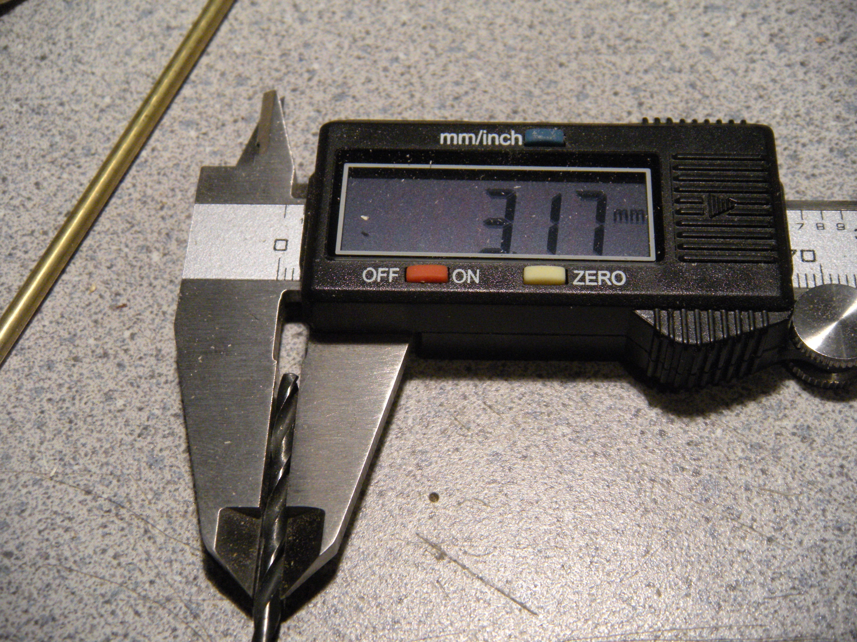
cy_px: 321
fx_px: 1362
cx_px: 428
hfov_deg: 34.9
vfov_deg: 26.6
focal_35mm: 55
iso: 293
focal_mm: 9.2
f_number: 4.2
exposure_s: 1/55.1
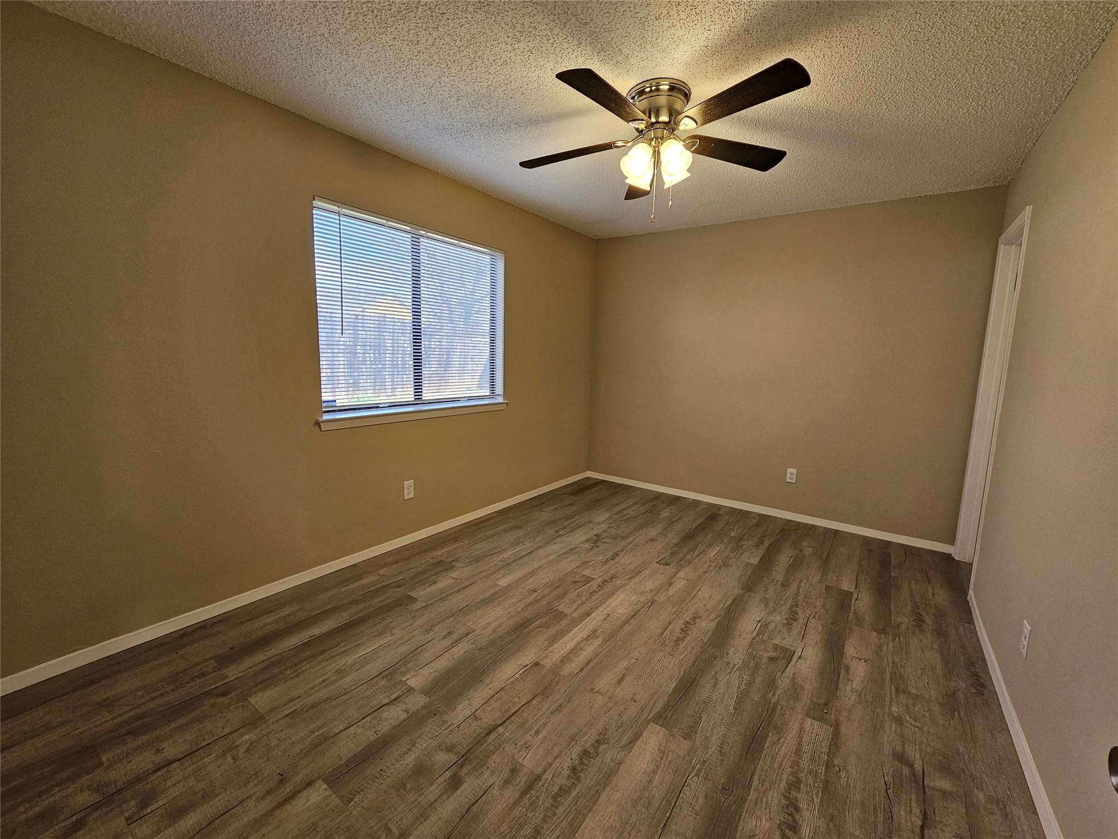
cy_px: 420
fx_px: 420
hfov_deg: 106.2
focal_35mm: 13
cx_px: 559
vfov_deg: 89.9
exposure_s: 1/60
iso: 125
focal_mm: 2.2
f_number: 2.2
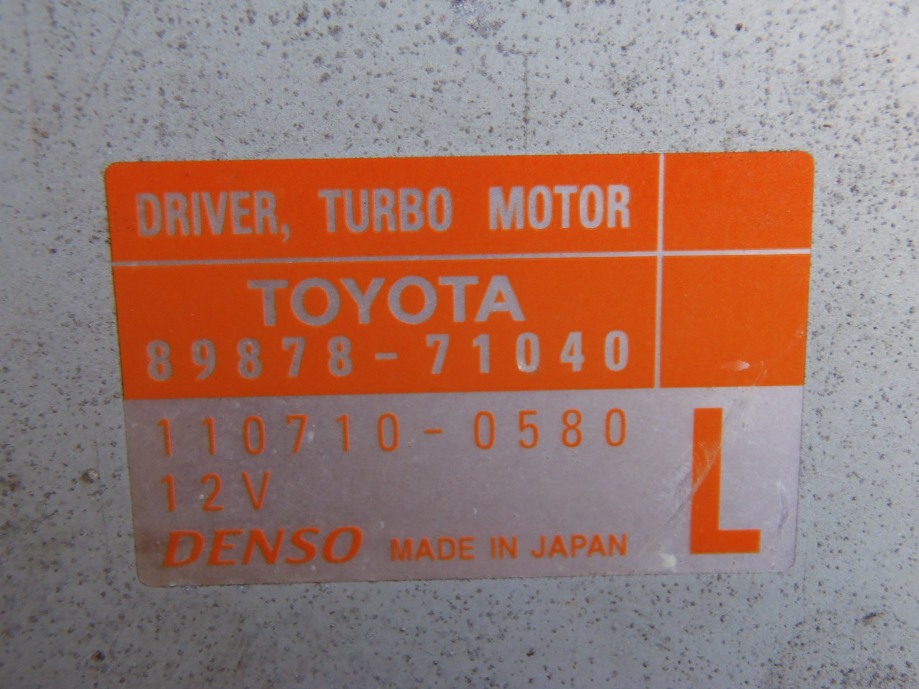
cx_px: 460
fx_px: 982
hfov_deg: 50.1
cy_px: 344
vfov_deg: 38.7
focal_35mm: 37
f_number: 4.7
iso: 200
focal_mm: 6.64
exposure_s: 1/25
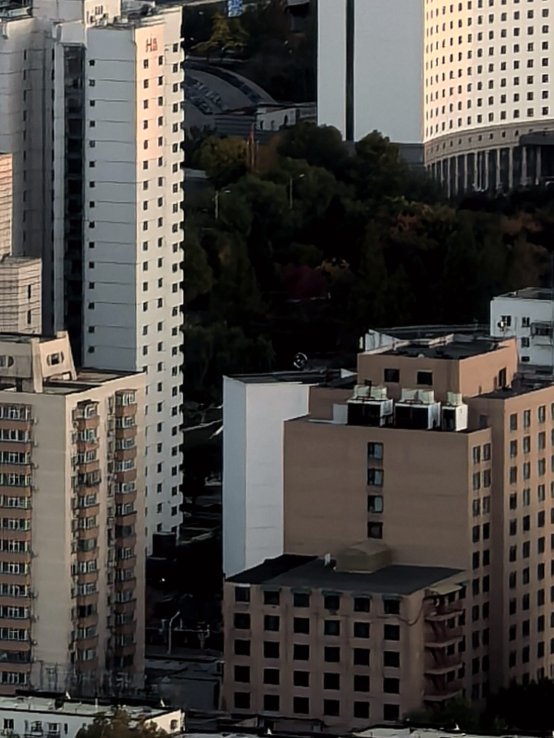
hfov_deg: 2.5
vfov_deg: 3.4
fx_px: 12483
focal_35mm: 585
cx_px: -52
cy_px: -802
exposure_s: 1/105
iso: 50
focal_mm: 15
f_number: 2.1
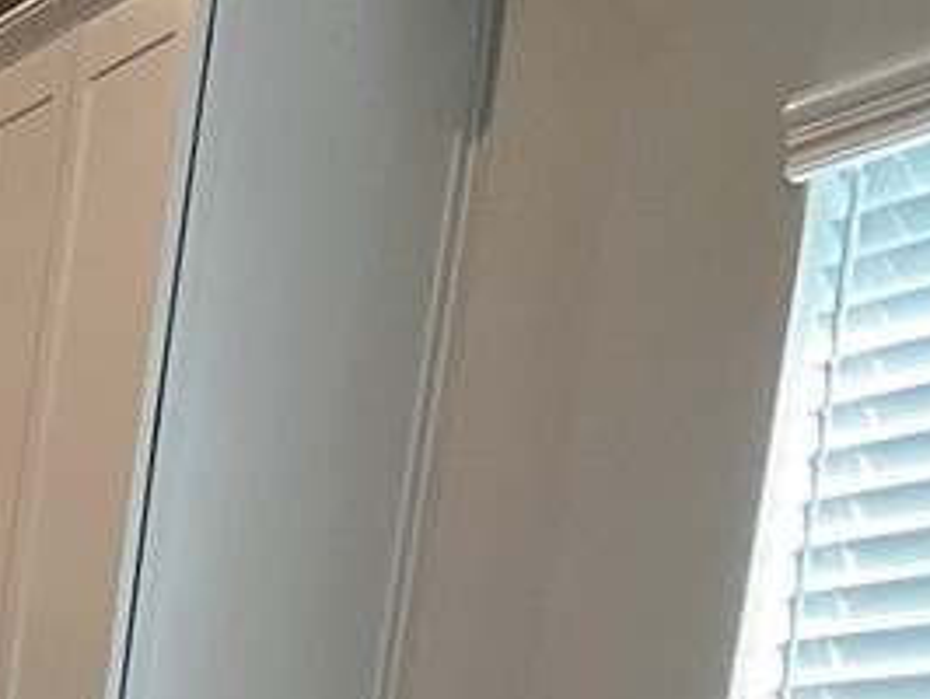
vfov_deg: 7.1
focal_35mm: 200
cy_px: 1562
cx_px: -1937
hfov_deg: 8.3
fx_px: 5378
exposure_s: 1/60
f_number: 1.6
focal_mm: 5.1
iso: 64
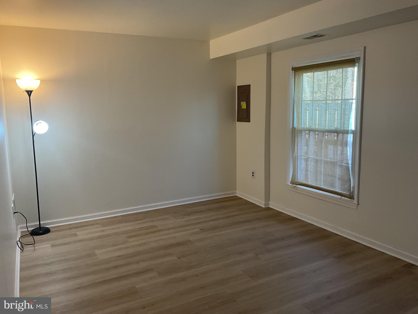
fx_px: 350
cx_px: 209
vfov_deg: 48.2
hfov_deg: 61.7
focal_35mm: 29
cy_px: 157
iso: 64
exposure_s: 1/60
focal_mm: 3
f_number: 1.8
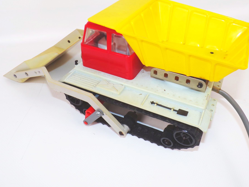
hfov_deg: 58.0
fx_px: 223
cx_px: 145
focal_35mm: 31
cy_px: 77
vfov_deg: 45.3
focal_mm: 4.3
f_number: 4.4
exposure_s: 1/34
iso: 80
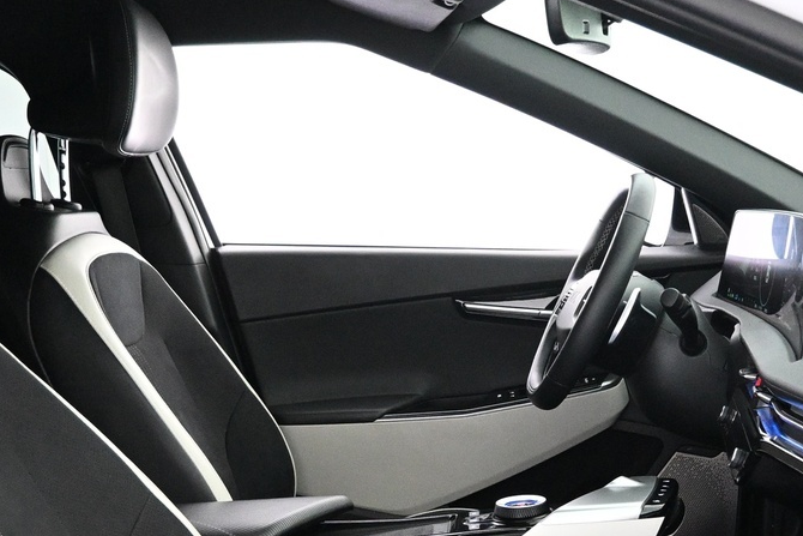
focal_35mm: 58
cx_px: 448
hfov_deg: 34.4
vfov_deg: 22.7
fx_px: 1294
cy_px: 494
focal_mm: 16
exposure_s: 1/60
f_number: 3.5
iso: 4000
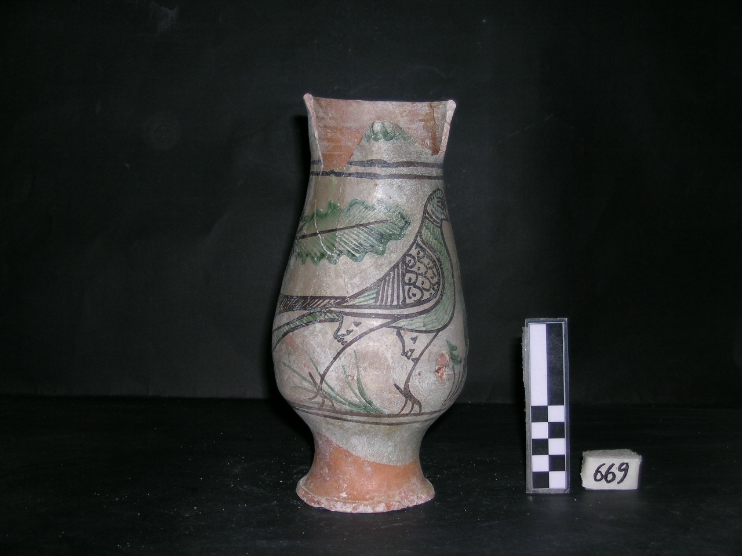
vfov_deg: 31.5
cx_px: 371
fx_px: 986
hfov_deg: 41.2
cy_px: 278
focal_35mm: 46
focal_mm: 9.5
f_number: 3.3
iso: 50
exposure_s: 1/60.1
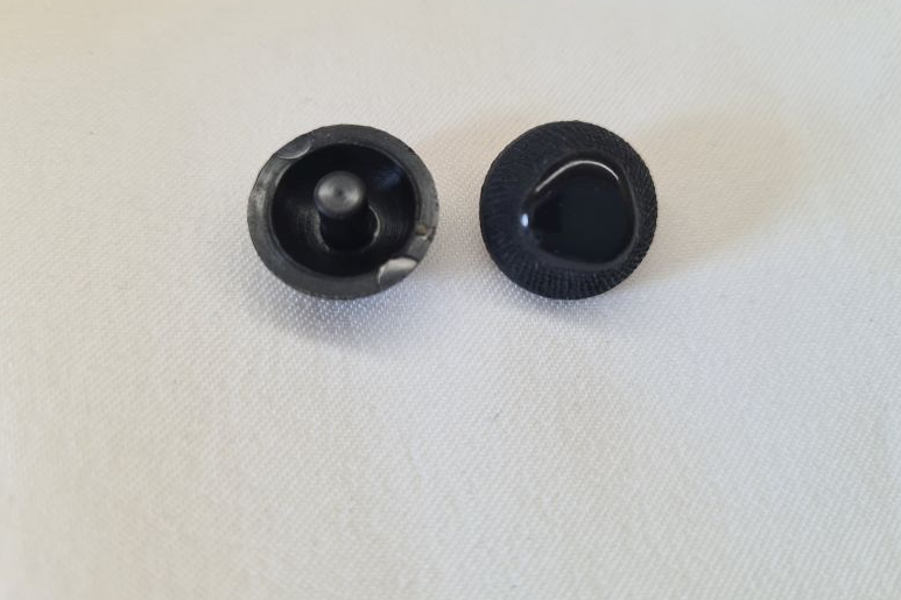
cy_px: 267
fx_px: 701
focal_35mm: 28
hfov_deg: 65.5
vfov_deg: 46.3
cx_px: 464
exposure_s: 1/228
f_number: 1.8
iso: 50
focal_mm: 5.4
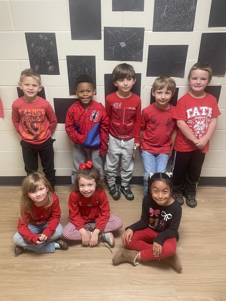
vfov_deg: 67.3
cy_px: 150
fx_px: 226
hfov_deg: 53.1
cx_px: 113
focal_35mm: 26
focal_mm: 4.2
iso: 200
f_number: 1.6
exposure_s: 1/60
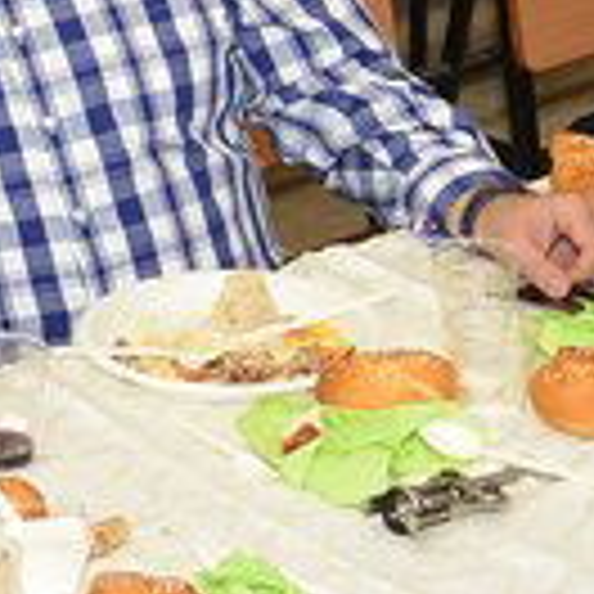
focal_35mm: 186
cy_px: 22
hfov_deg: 9.4
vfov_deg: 9.4
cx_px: 176
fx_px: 3611
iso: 640
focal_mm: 24
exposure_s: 1/160
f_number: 5.6
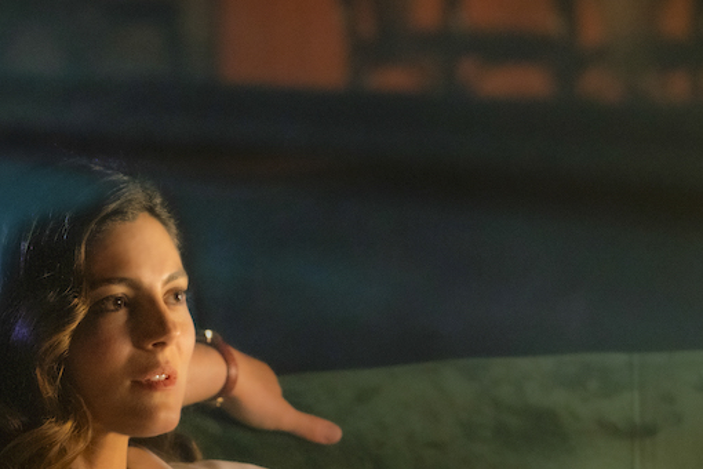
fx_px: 4960
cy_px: 469
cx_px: 95
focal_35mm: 254
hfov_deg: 8.1
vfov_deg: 5.4
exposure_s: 1/100
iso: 6400
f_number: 4
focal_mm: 108
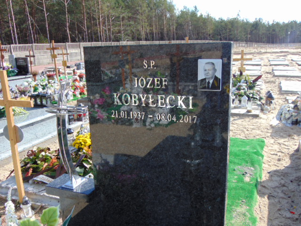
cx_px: 150
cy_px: 113
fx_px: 287
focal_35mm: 33
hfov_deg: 55.4
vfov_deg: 42.9
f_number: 3.2
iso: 80
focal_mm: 5.8
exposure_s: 1/640
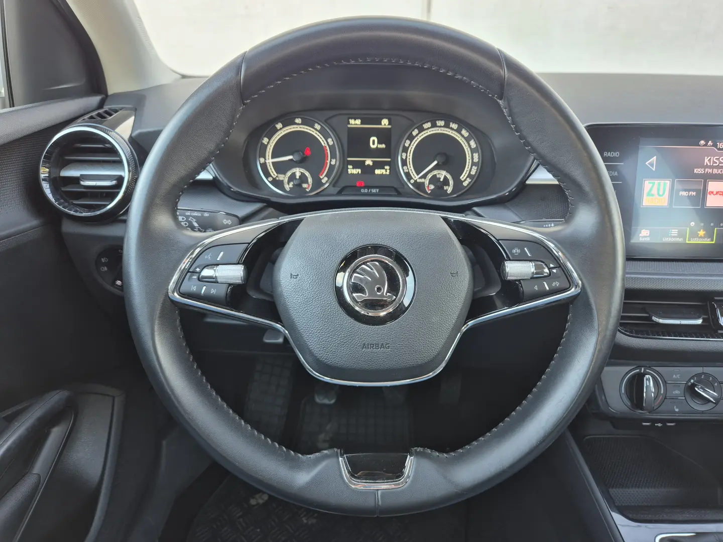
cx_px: 362
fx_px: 480
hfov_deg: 73.9
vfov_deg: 58.9
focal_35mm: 23
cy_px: 271
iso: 80
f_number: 1.8
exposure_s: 1/50
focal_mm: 5.4
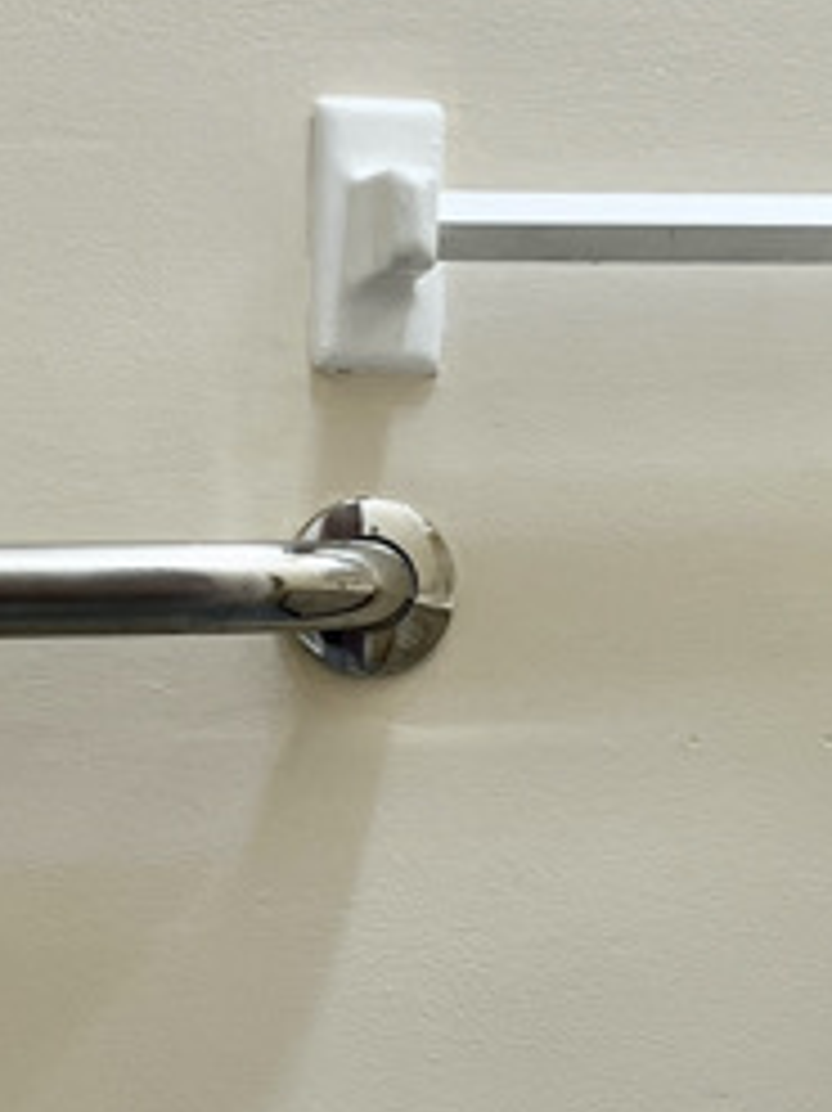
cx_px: 423
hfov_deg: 13.7
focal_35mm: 108
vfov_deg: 18.2
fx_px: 3464
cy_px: 734
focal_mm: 5.7
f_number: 1.5
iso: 64
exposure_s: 1/120
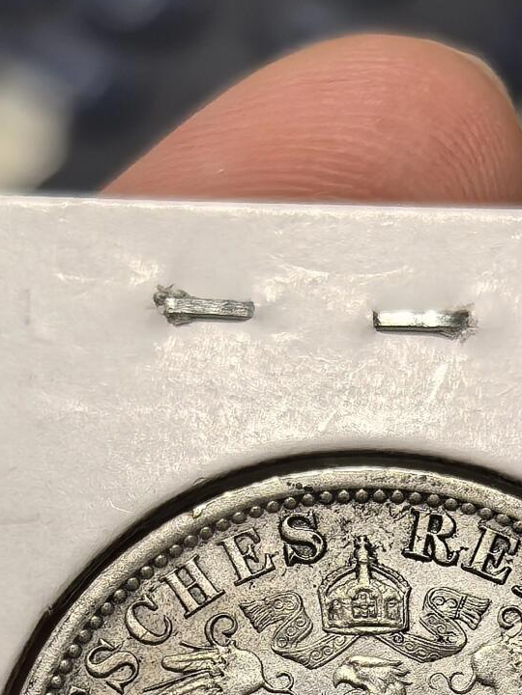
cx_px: 401
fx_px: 2714
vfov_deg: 14.2
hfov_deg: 11.0
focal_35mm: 135
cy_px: 830
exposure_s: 1/100
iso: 250
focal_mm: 6.98
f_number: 2
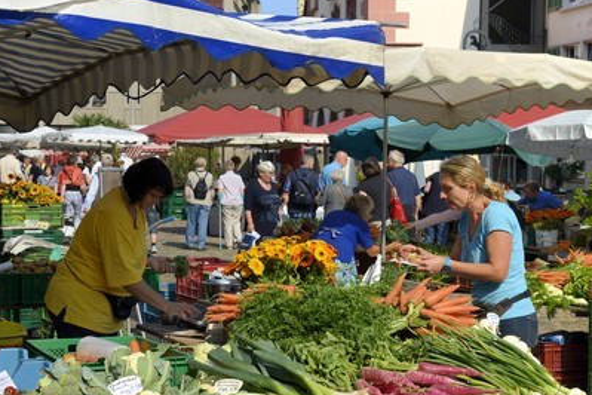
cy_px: 202
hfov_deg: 32.9
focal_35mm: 61
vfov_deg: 22.3
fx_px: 1003
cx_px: 298
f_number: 11
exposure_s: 1/200
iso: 200
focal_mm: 58
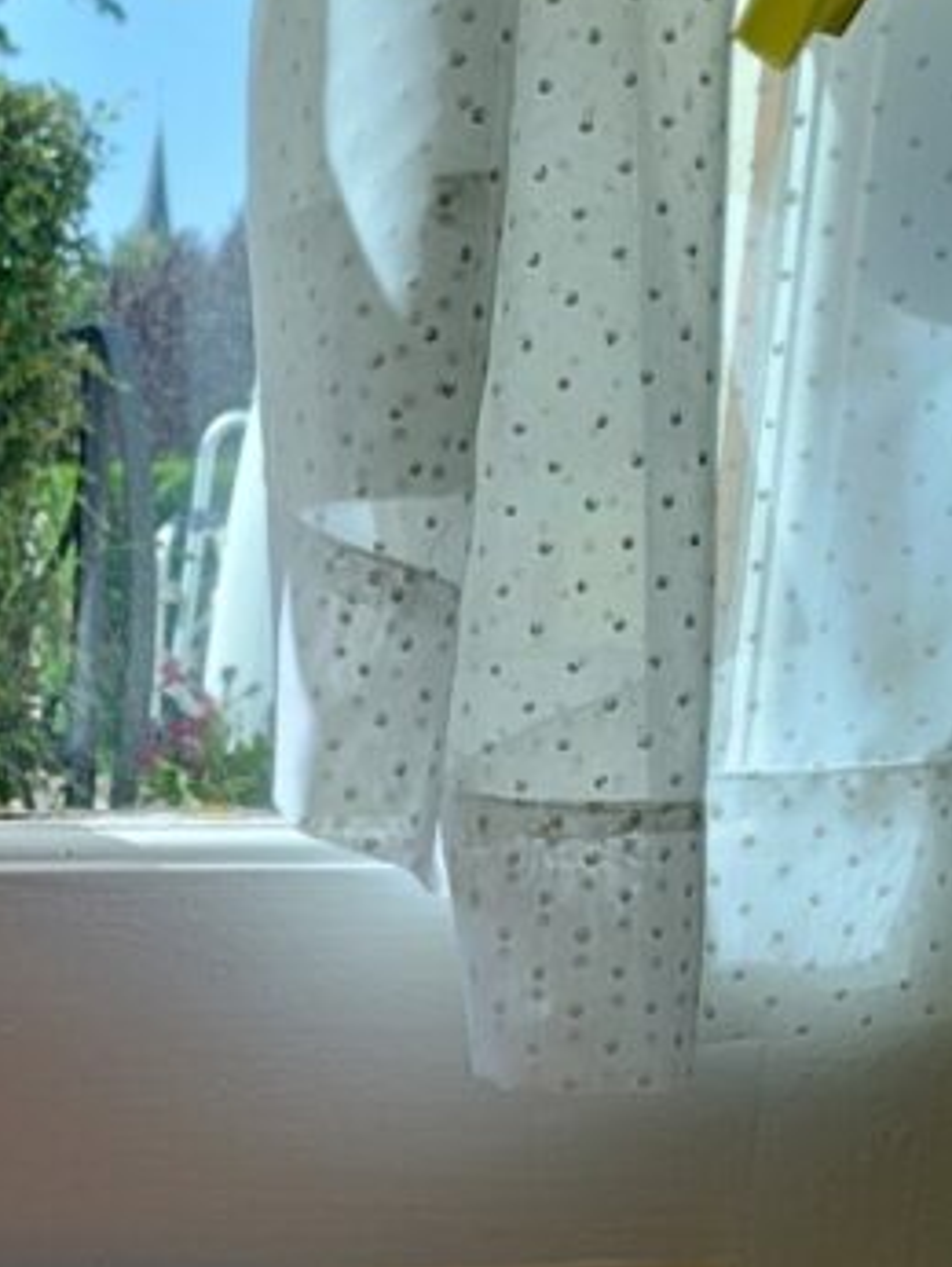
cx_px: -359
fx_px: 2600
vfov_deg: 25.8
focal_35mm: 71
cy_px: 1307
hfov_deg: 18.9
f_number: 1.89
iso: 50
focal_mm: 5.89
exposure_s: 1/253
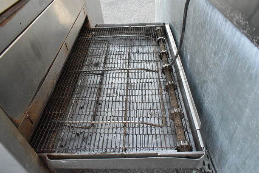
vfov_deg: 48.0
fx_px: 194
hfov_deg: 67.3
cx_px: 130
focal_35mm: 27
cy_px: 86
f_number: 10
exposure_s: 1/400
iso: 6400
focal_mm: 18
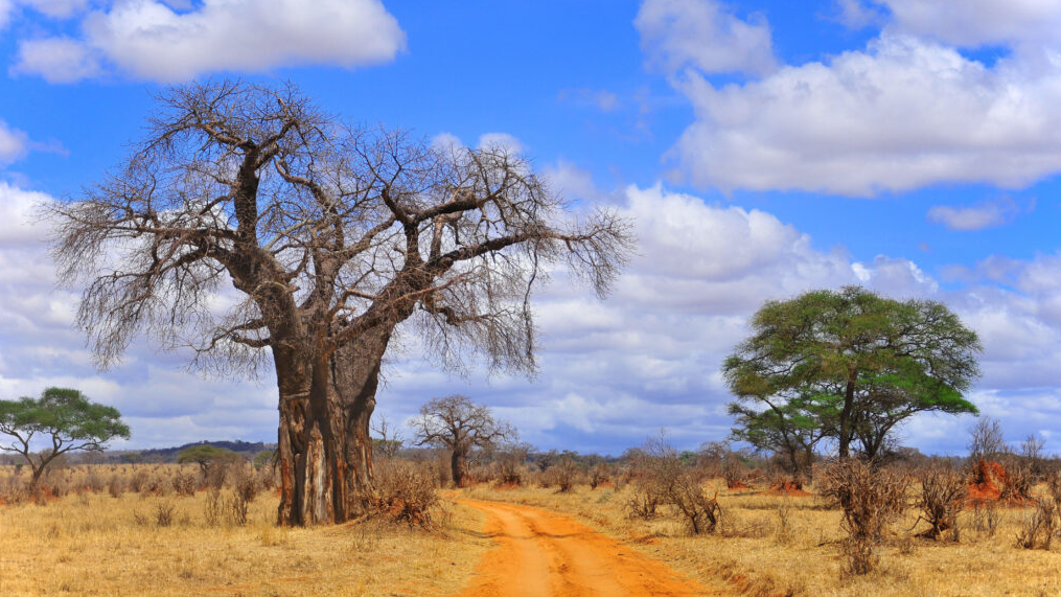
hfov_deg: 27.9
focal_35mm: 76
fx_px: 2138
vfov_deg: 15.9
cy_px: 261
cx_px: 530
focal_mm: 48
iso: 200
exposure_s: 1/2000
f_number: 4.8
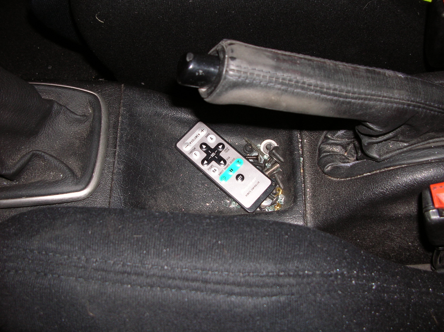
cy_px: 166
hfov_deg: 52.7
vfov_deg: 40.6
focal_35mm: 35
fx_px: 449
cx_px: 222
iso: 50
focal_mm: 5.8
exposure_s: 1/60.1
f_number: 2.8
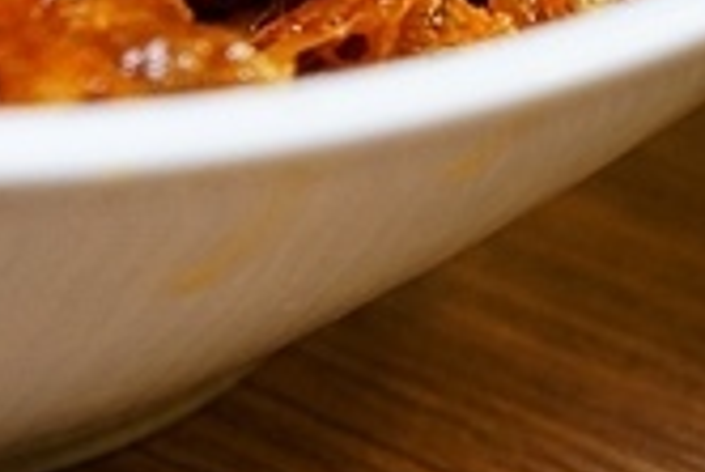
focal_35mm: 188
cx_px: -306
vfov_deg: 7.1
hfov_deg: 10.6
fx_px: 3685
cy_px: -449
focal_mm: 39
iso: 1000
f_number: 4
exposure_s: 1/60
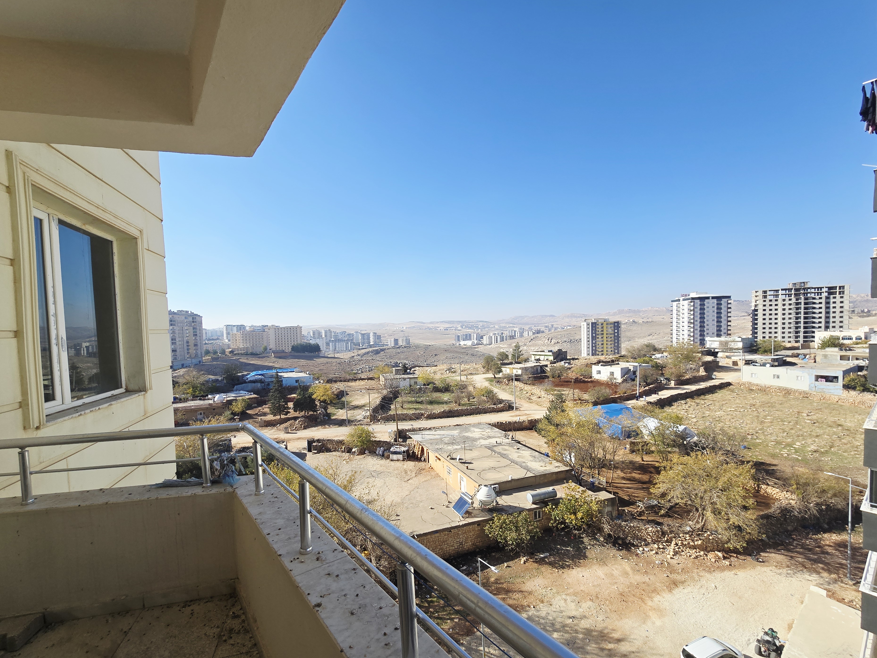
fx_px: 355
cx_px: 412
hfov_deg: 101.9
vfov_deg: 85.6
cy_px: 351
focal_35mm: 14
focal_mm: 2.2
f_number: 2.2
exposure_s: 1/2277
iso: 50
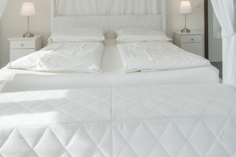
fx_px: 210
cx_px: 115
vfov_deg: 36.8
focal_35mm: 32
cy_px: 0
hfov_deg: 58.8
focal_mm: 10
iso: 200
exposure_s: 1/25
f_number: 18
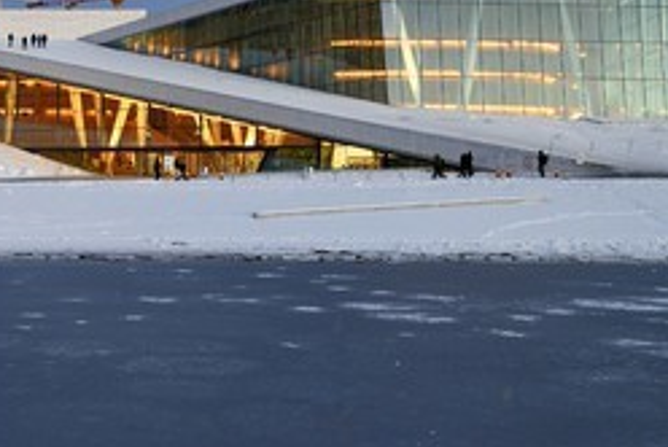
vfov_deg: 19.0
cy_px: 73
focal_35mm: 71
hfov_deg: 27.9
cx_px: 143
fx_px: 1319
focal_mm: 42
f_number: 6.3
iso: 800
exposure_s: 1/25
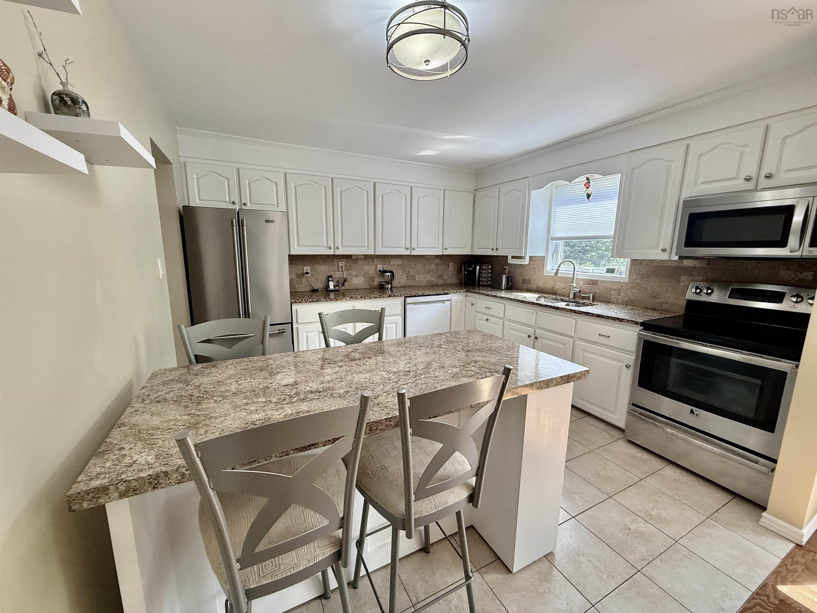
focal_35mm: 14
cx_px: 408
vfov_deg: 85.7
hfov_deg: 102.1
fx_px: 330
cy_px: 306
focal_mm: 2.22
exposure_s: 1/120
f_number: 2.2
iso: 160
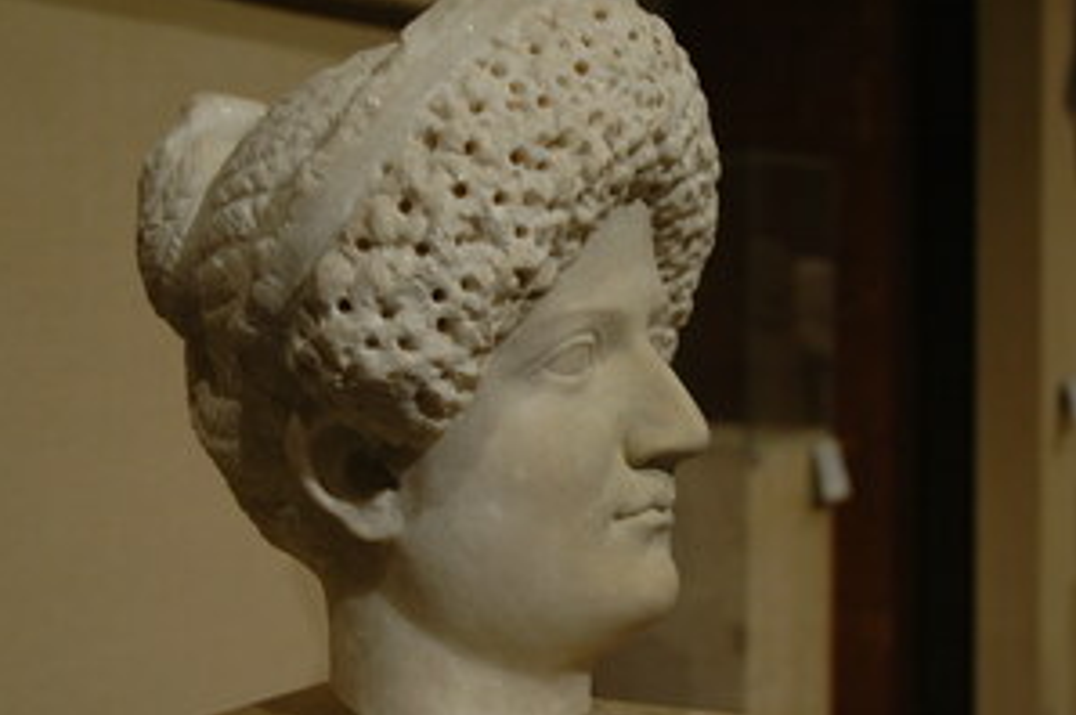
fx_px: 2052
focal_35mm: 69
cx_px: 661
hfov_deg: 29.3
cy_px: 350
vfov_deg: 19.8
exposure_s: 1/10
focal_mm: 31
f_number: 4
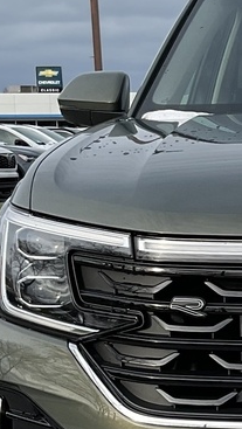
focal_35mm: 88
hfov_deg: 12.8
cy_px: 266
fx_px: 1002
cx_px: 396
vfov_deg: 24.1
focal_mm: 3
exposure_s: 1/620
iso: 16
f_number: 1.8
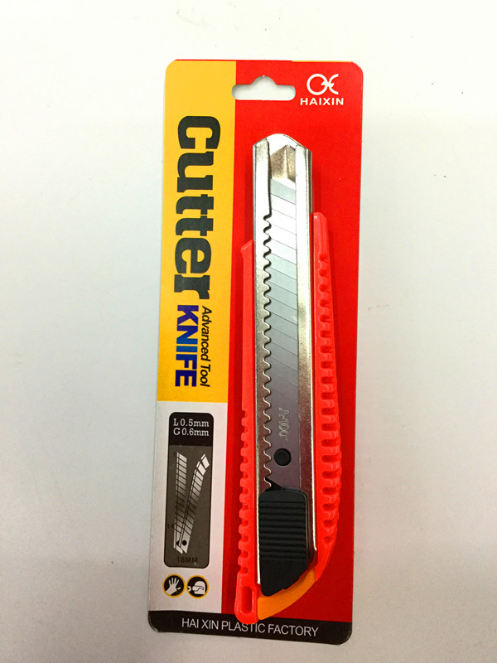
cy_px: 332
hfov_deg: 45.4
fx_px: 593
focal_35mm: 31
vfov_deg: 58.4
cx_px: 248
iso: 160
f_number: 2.4
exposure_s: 1/33
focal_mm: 3.3
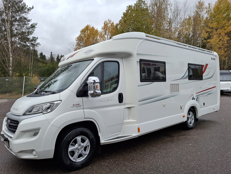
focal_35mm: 25
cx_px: 112
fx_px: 167
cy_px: 94
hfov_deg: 69.4
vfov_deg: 54.8
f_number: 1.8
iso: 50
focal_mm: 5.54
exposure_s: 1/725
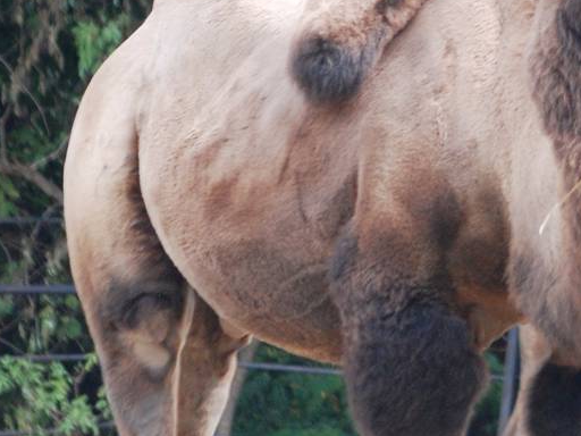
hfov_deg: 2.3
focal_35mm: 880
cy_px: 57
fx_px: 14762
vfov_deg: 1.7
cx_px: 420
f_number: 5
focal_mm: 195
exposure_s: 1/500
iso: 400
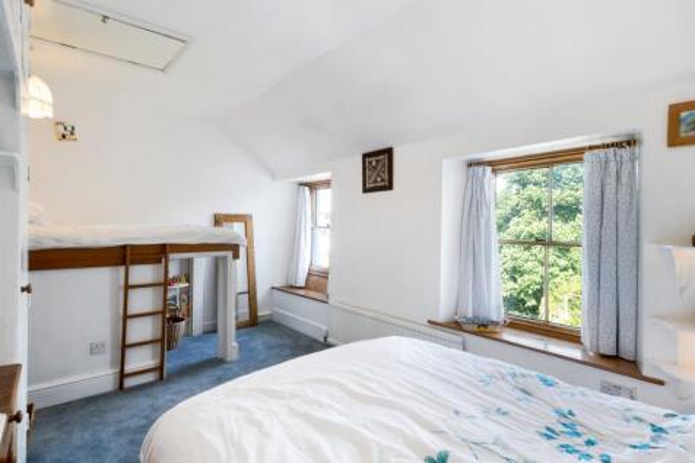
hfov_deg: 93.3
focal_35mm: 17
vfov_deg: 70.4
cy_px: 232
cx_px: 348
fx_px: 328
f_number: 10
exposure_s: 1/3
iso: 100
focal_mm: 17
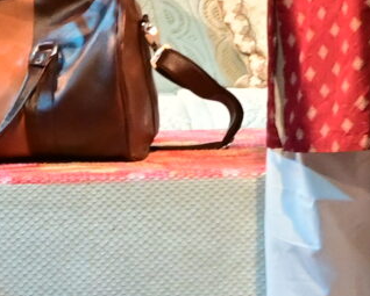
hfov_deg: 4.5
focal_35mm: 430
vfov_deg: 3.6
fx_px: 4713
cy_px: -61
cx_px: -79
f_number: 4.5
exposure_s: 1/100
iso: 1000
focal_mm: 38
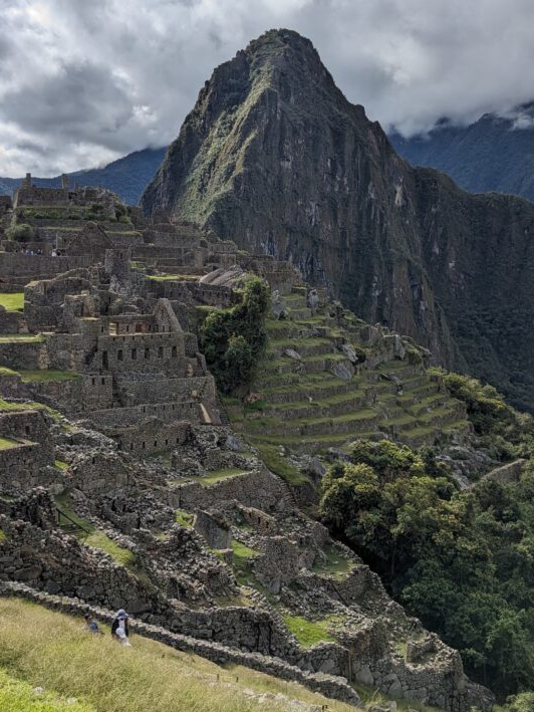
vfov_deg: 47.7
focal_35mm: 39
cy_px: 305
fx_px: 802
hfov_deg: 36.8
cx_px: 267
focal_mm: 4.38
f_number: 1.73
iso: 31
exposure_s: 1/4673
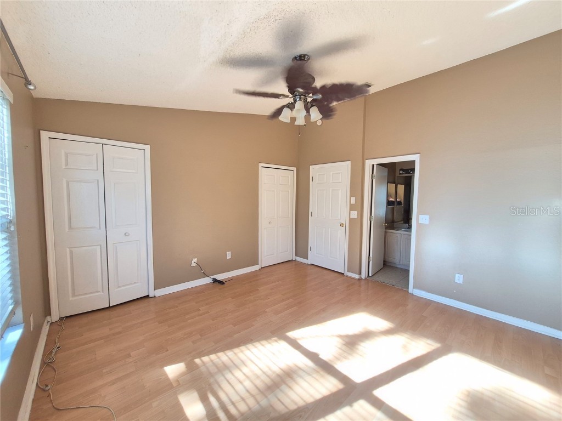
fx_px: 211
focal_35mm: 13
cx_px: 281
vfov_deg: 89.9
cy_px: 210
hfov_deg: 106.2
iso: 250
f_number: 2.2
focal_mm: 1.74
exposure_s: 1/60
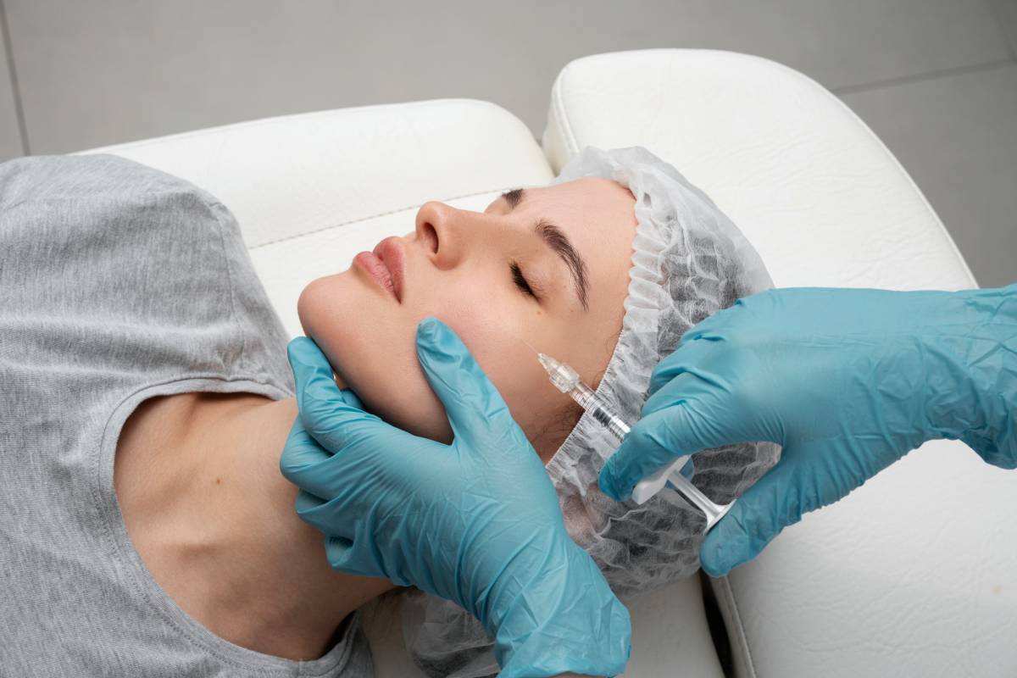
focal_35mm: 55
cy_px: 339
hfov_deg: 36.2
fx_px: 1554
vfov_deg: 24.6
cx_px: 508
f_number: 8
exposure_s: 1/125
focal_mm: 55
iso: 500
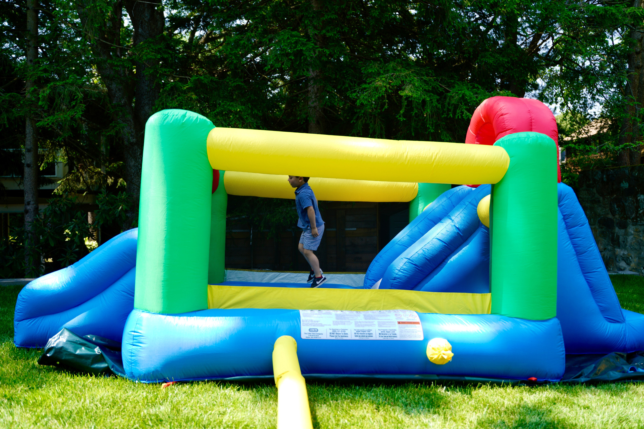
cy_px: 214
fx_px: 537
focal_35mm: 30
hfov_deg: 61.9
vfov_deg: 43.6
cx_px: 322
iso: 50
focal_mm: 30
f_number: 2.8
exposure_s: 1/250
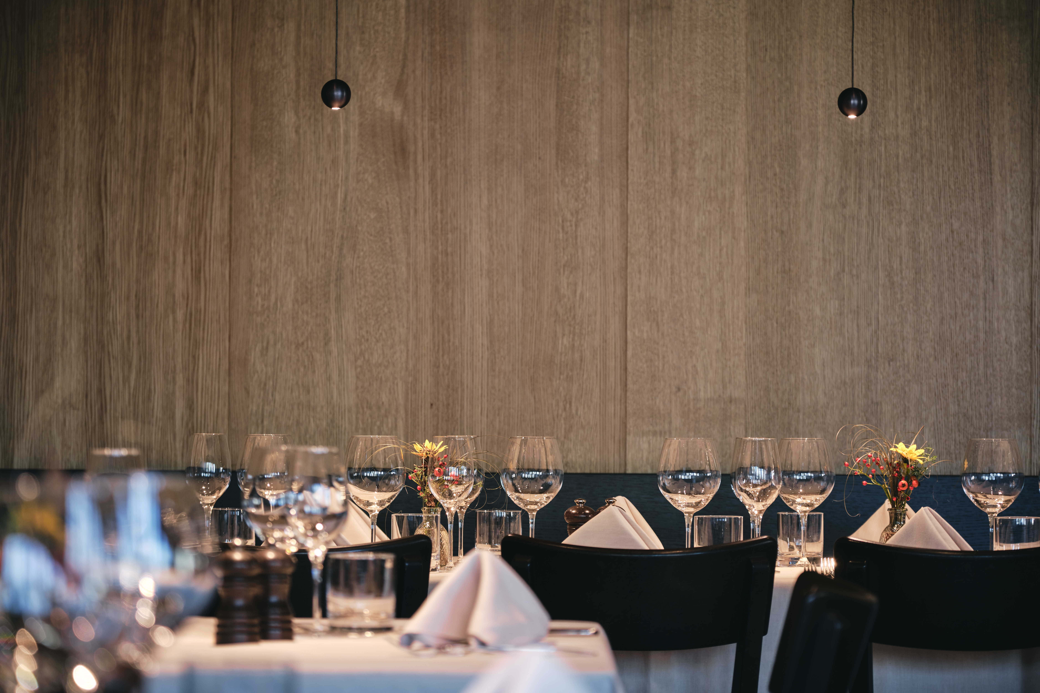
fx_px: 3640
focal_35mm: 126
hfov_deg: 16.3
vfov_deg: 10.9
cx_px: 520
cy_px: 346
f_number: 3.2
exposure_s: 1/30
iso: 125
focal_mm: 83.8
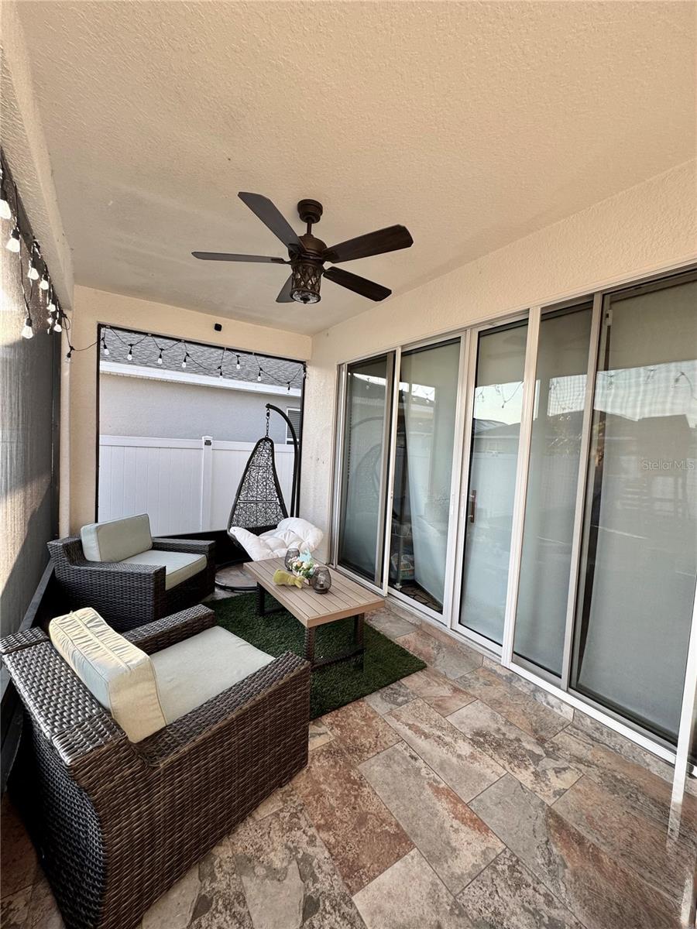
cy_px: 464
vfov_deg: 102.1
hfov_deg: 85.7
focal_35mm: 14
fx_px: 376
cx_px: 348
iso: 40
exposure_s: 1/106
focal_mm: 2.22
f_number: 2.2
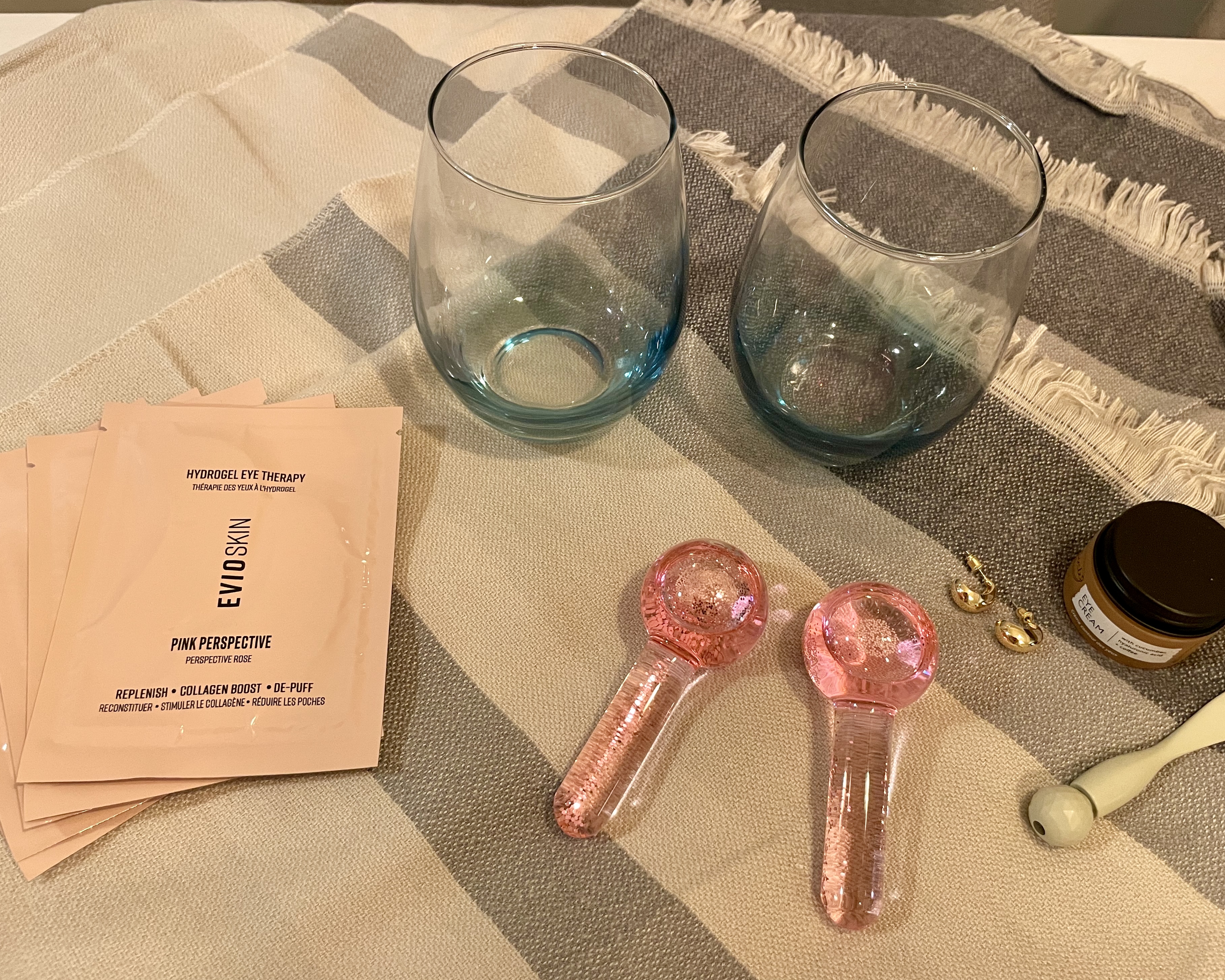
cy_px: 487
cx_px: 650
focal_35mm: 28
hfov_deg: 62.2
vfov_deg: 51.5
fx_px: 1015
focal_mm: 4.2
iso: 320
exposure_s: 1/60
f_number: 1.6
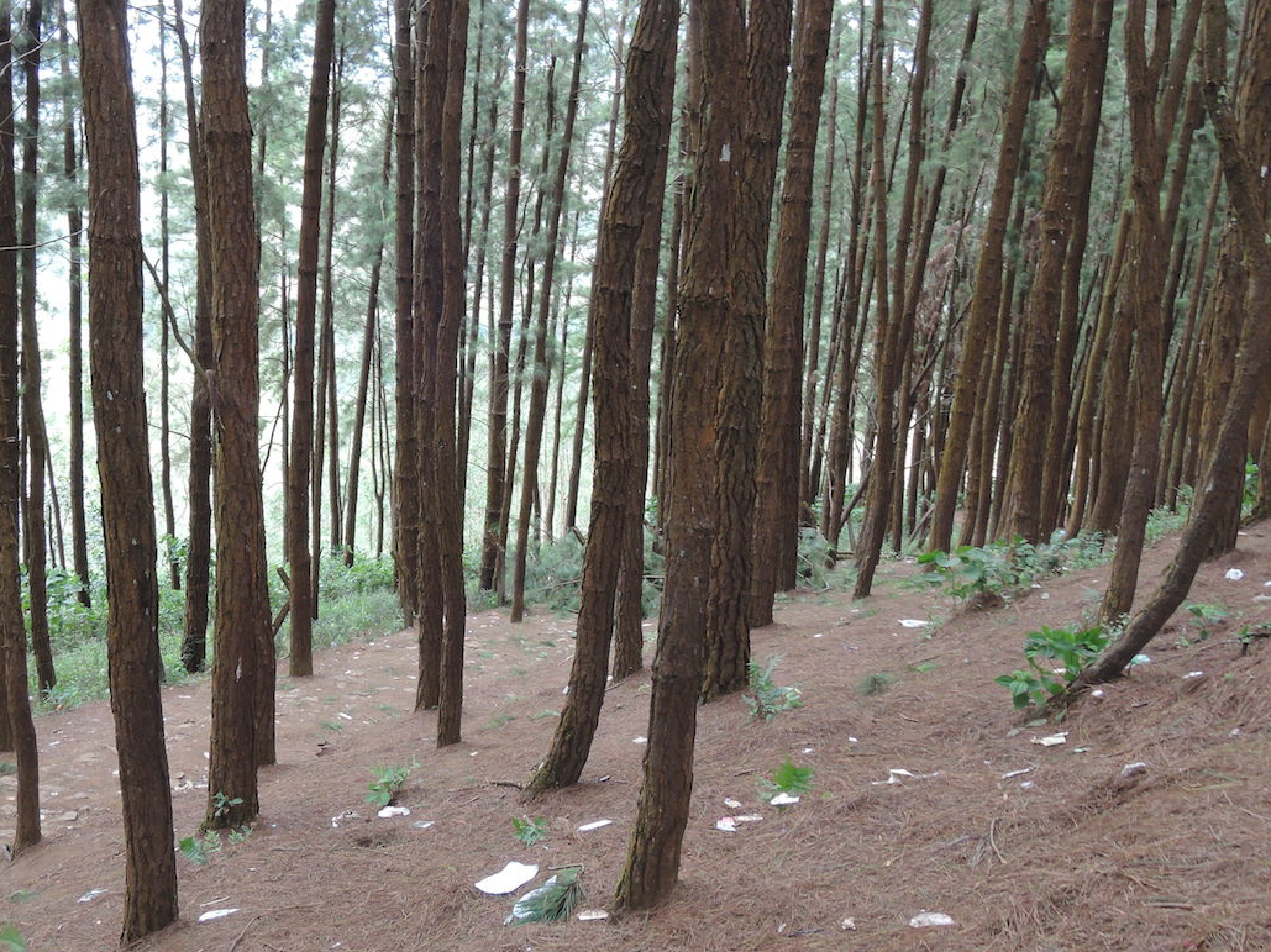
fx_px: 1285
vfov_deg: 40.7
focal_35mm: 35
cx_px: 456
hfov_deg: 51.9
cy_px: 462
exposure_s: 1/15
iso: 160
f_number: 5.6
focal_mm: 5.1
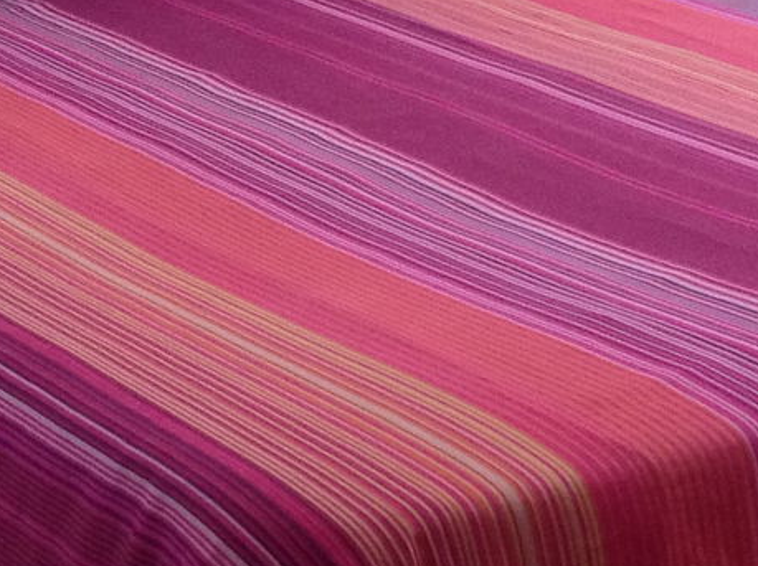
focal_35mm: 122
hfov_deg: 16.2
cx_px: 413
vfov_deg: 12.1
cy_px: 215
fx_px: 2668
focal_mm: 4.28
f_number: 2.4
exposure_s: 1/15
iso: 200
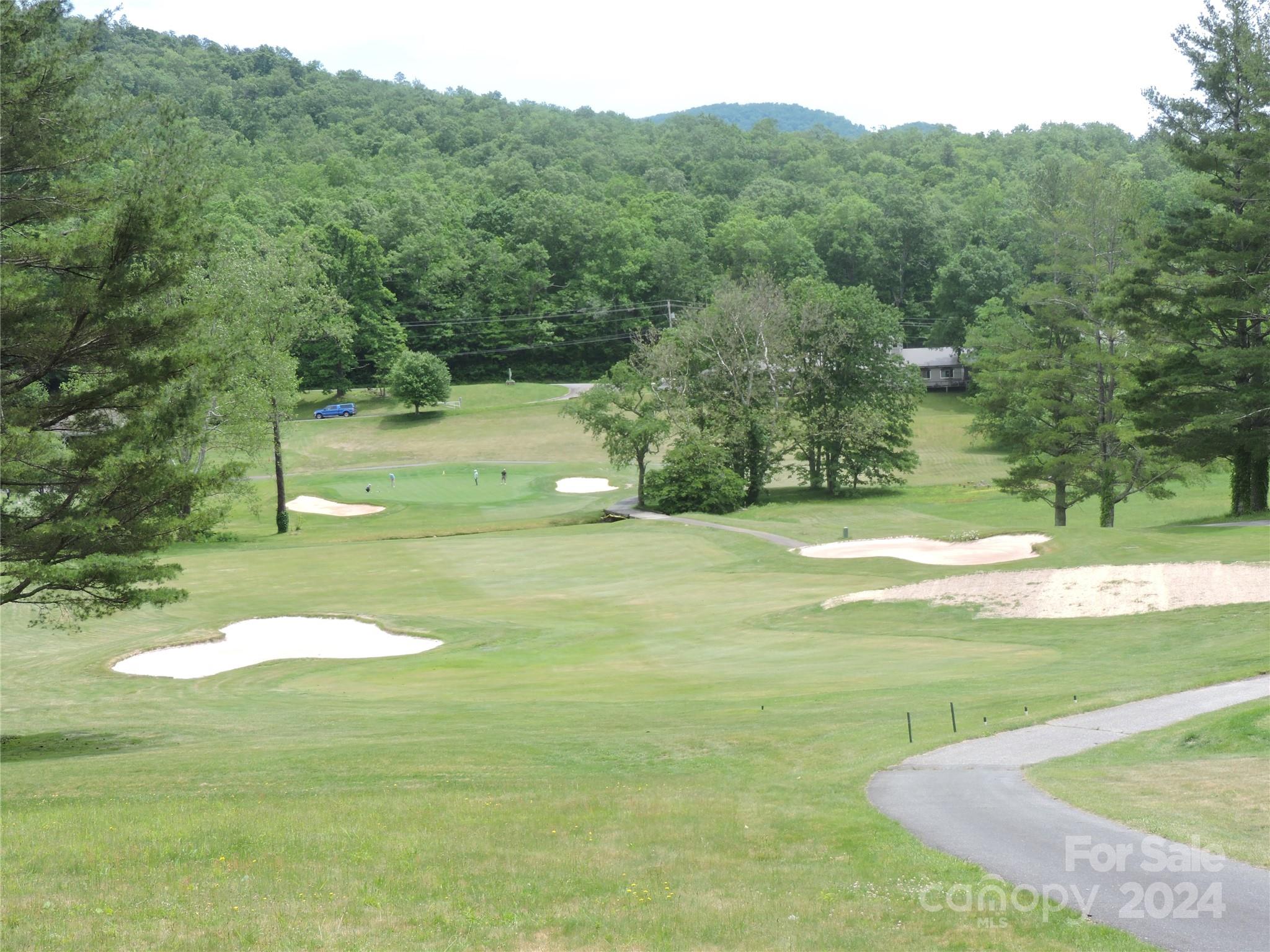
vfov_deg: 21.0
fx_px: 2568
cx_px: 635
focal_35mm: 70
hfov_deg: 27.8
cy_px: 476
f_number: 3.9
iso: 100
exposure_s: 1/400
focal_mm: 12.5
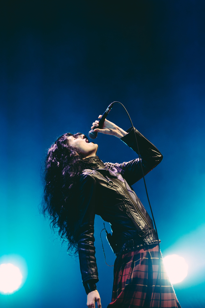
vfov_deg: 10.3
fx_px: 1708
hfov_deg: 6.9
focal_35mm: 200
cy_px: 154
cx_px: 102
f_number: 2.8
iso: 500
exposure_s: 1/250
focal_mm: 200
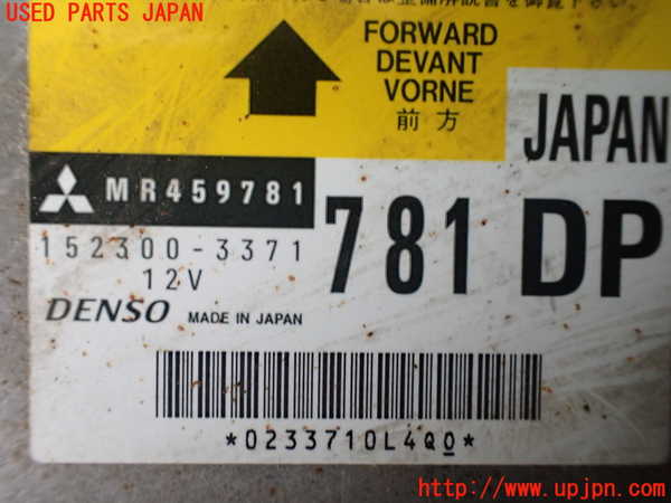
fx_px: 582
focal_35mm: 30
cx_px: 336
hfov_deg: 60.0
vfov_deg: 46.8
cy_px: 252
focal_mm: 5.4
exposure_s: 1/40
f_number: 2.3
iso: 800
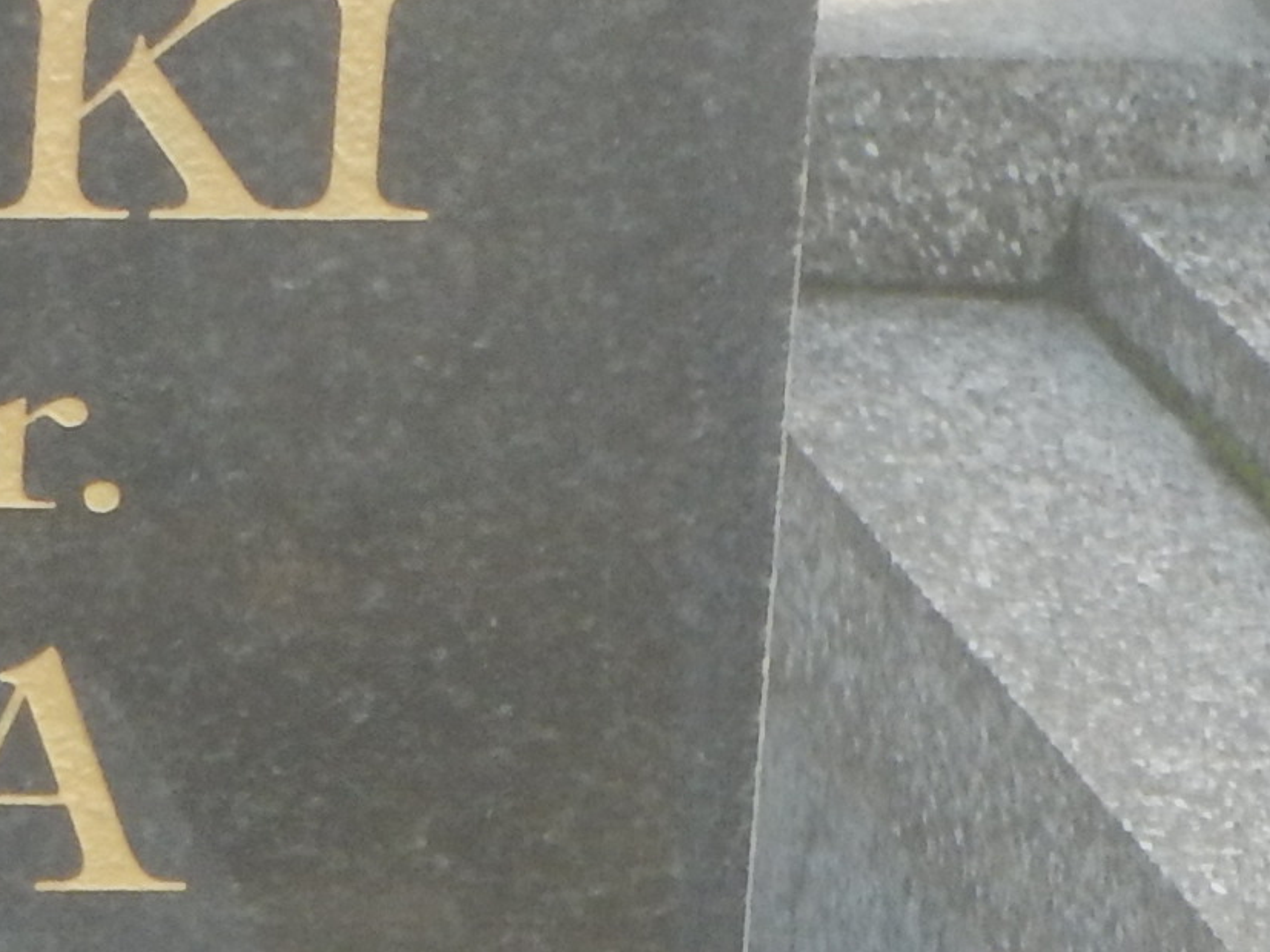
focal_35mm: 312
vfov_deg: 4.7
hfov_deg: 6.1
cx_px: -1823
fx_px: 11445
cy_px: 1236
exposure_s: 1/200
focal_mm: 10.1
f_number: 4.4
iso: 125
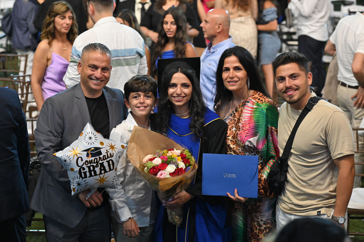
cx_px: 182
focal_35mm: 102
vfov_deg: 13.4
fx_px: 1031
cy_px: 121
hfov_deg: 20.0
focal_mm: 102
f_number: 4
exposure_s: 1/250
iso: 6400
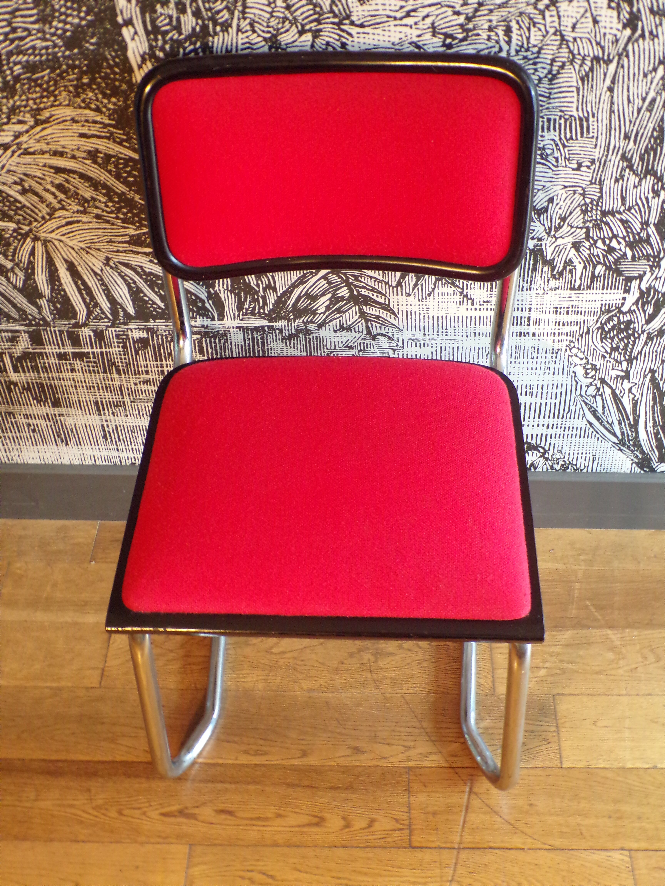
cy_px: 443
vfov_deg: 50.1
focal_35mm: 37
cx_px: 332
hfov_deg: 38.7
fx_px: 948
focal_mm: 6.6
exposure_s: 1/17
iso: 424
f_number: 3.3
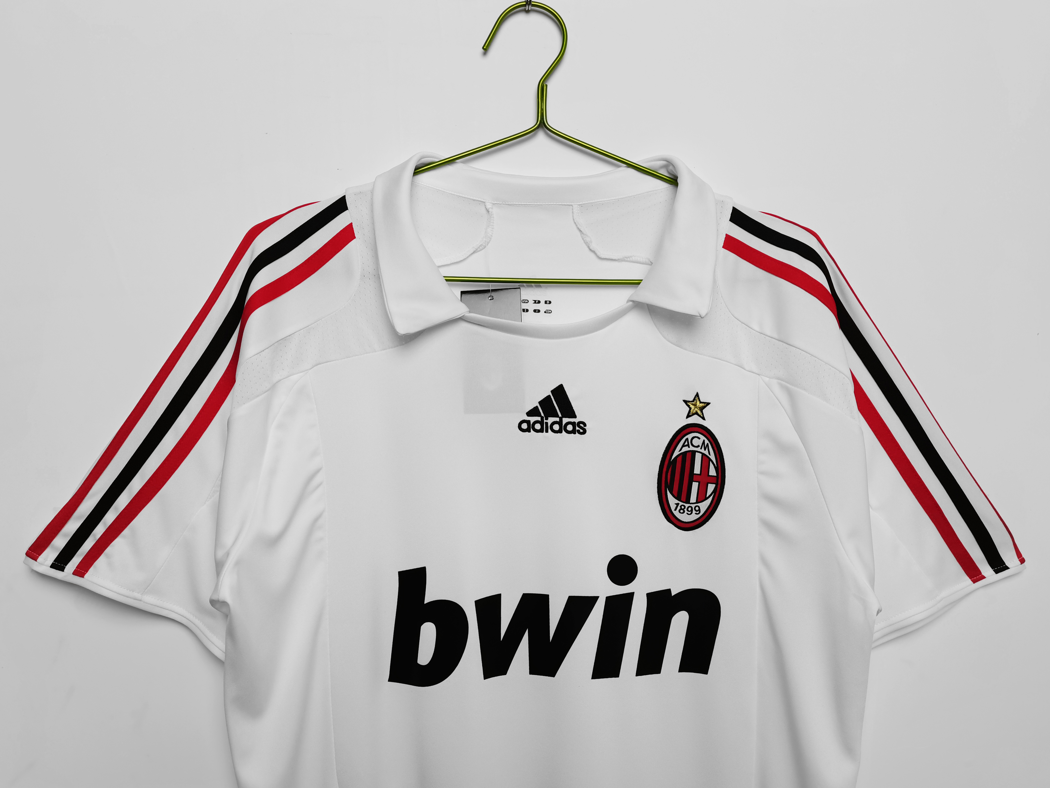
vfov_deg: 53.1
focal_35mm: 26
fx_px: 789
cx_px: 525
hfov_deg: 67.3
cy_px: 394
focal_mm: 5.58
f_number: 1.8
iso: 50
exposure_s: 1/112
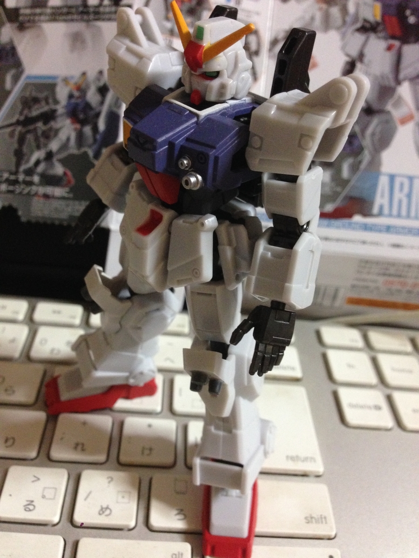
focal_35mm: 33
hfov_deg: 42.9
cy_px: 279
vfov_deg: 55.4
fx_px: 533
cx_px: 210
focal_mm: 4.12
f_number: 2.4
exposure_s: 1/20
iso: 320
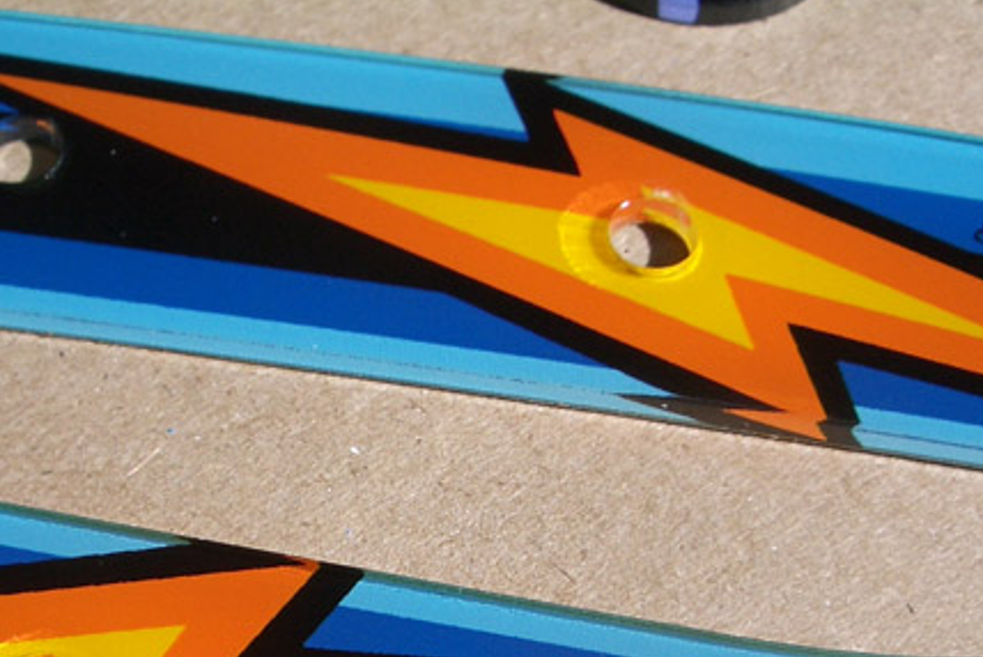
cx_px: 404
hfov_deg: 29.6
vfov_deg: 19.8
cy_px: 556
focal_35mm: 68
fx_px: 1858
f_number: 4.3
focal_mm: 5.8
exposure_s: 1/500
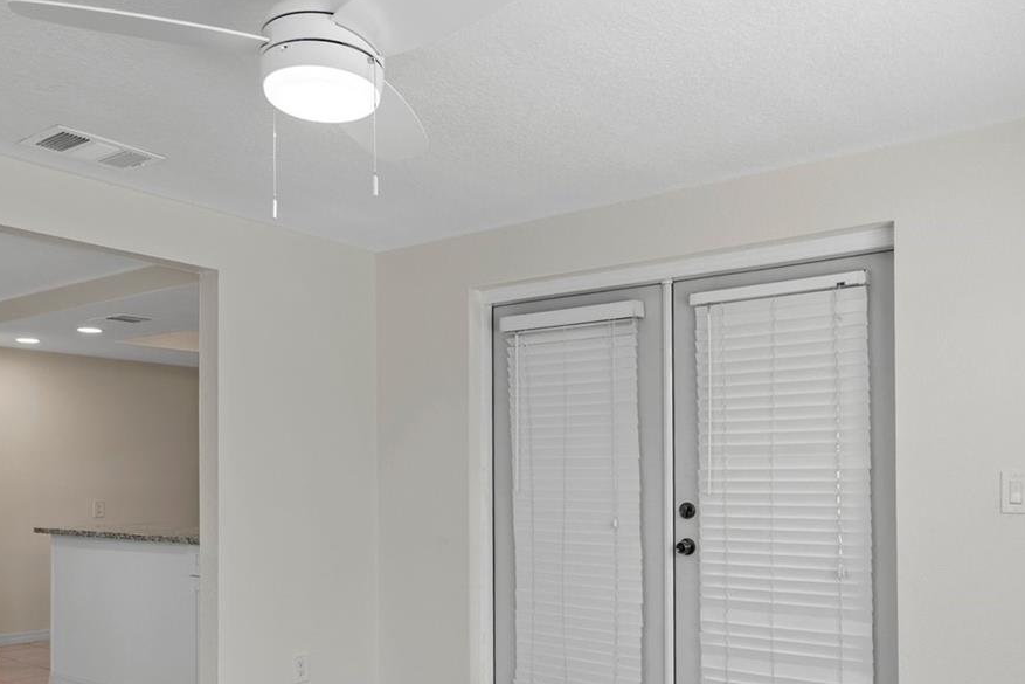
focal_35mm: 31
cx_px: 517
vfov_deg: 41.5
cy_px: 485
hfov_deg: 60.3
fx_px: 883
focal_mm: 17
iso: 320
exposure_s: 1/3
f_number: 8
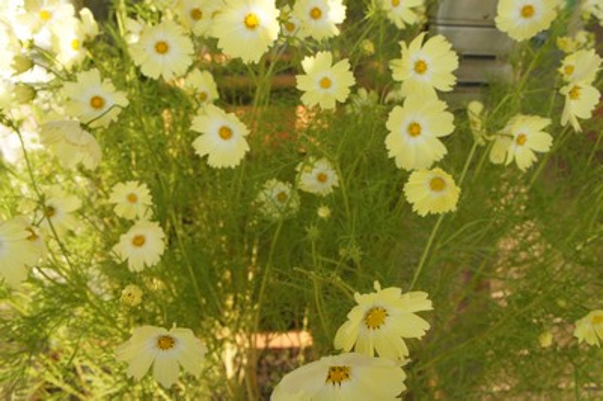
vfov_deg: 38.3
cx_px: 302
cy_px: 200
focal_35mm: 34
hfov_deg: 55.1
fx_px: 577
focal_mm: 23
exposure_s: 1/125
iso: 200
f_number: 7.1
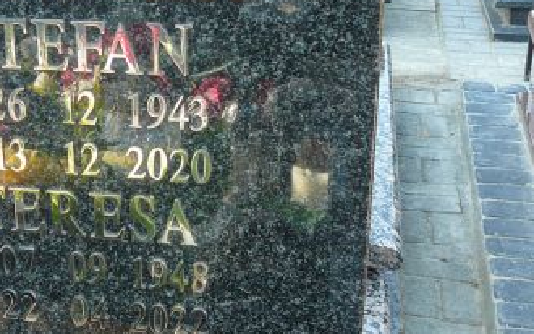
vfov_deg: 18.1
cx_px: 68
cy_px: 131
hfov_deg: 27.7
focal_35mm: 72
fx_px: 1047
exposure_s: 1/60
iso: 80
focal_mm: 5.2
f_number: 2.8
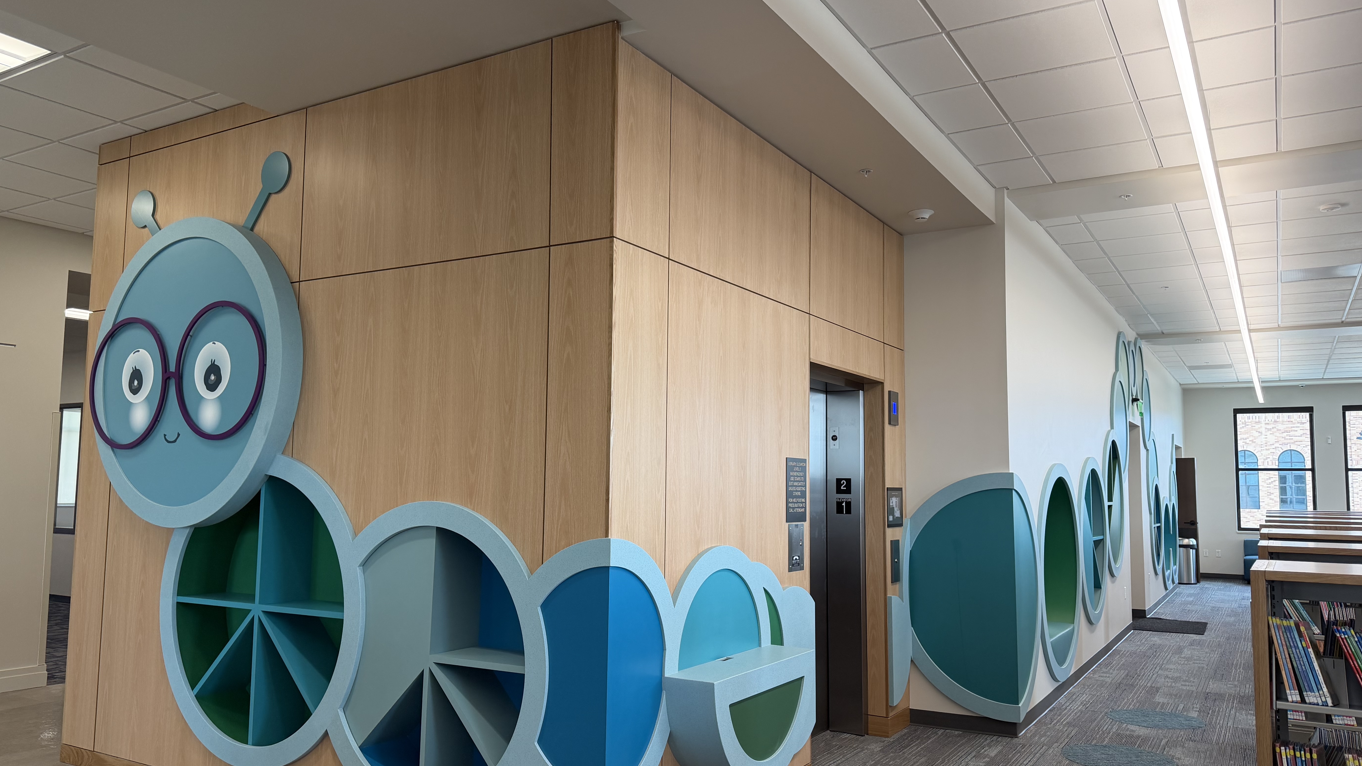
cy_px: 399
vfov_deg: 42.9
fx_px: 975
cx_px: 685
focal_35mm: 27
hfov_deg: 69.9
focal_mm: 6.76
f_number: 1.78
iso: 125
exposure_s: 1/202
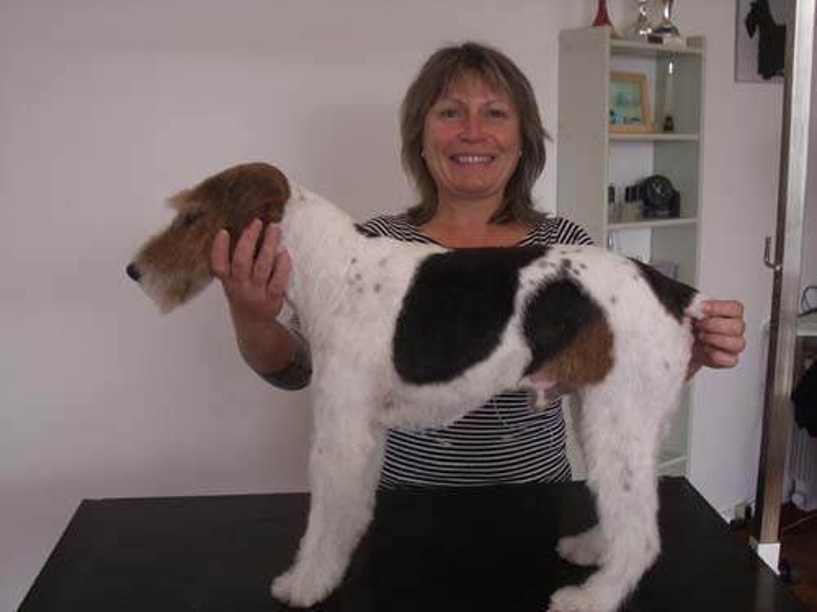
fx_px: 968
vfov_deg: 35.1
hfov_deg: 45.8
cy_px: 306
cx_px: 408
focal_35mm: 41
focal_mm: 6.8
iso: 100
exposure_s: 1/80
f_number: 2.8
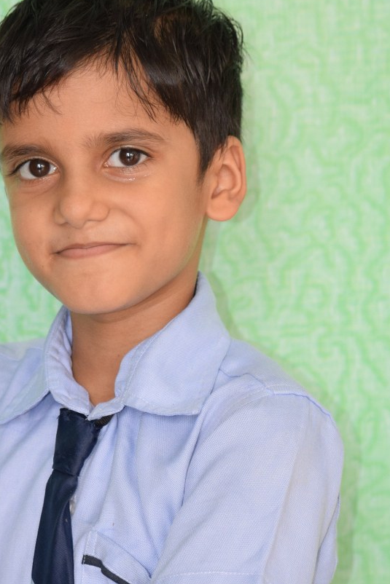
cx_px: 126
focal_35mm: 184
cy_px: 334
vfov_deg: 11.2
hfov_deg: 7.5
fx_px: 2988
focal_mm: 82
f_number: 4.8
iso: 500
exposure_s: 1/80
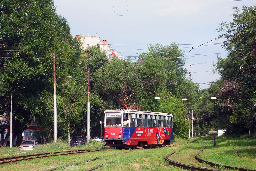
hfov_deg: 21.0
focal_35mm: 97
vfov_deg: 14.1
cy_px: 86
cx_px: 128
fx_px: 690
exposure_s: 1/500
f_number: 5
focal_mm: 35.96
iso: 125
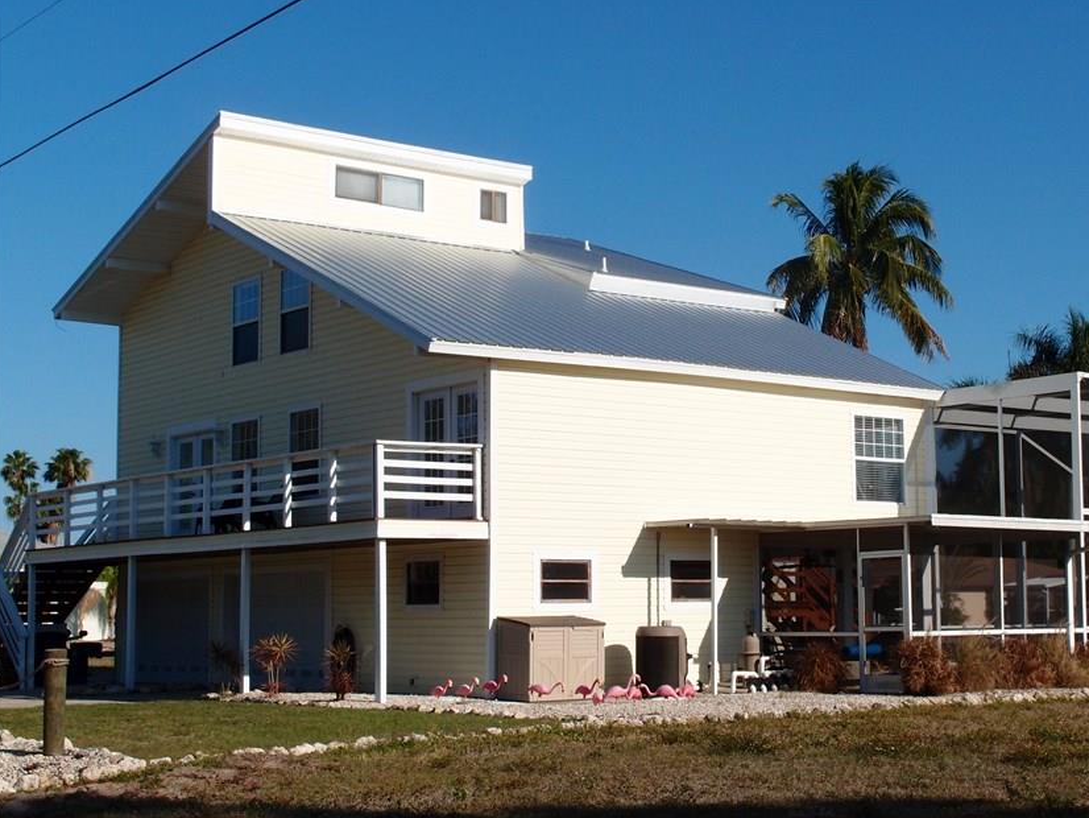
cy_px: 439
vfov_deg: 25.7
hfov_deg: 33.6
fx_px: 1794
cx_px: 667
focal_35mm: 57
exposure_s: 1/640
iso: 100
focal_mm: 9.87
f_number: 6.3
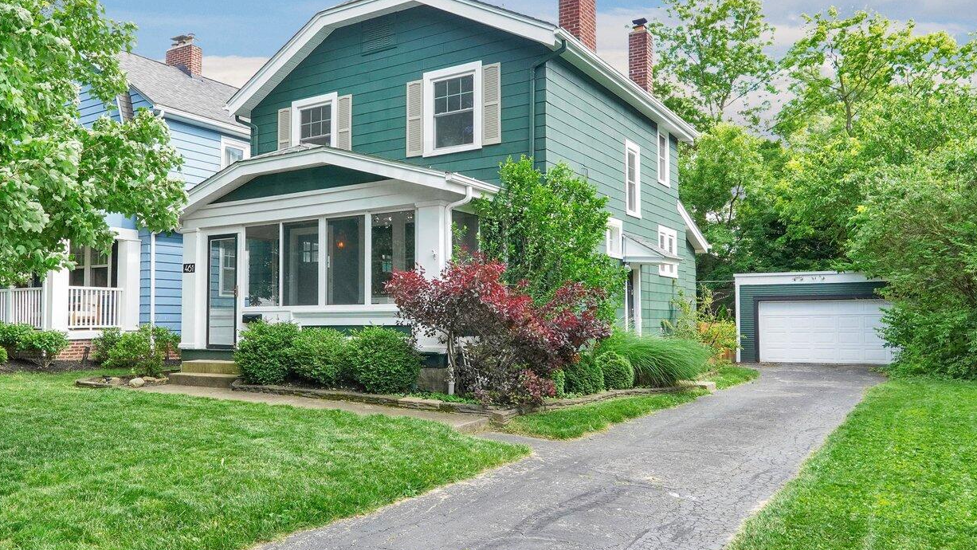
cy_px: 172
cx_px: 375
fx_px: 748
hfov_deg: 65.4
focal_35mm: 29
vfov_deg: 39.7
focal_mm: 11
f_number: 7.1
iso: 640
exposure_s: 1/250
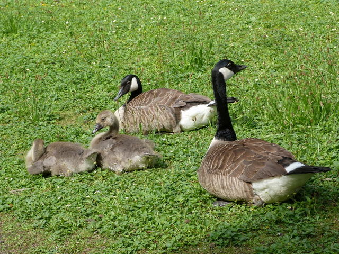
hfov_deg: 15.9
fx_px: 1214
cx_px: 170
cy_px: 127
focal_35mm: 124
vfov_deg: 12.0
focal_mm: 22.3
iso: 80
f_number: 4.5
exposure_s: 1/200
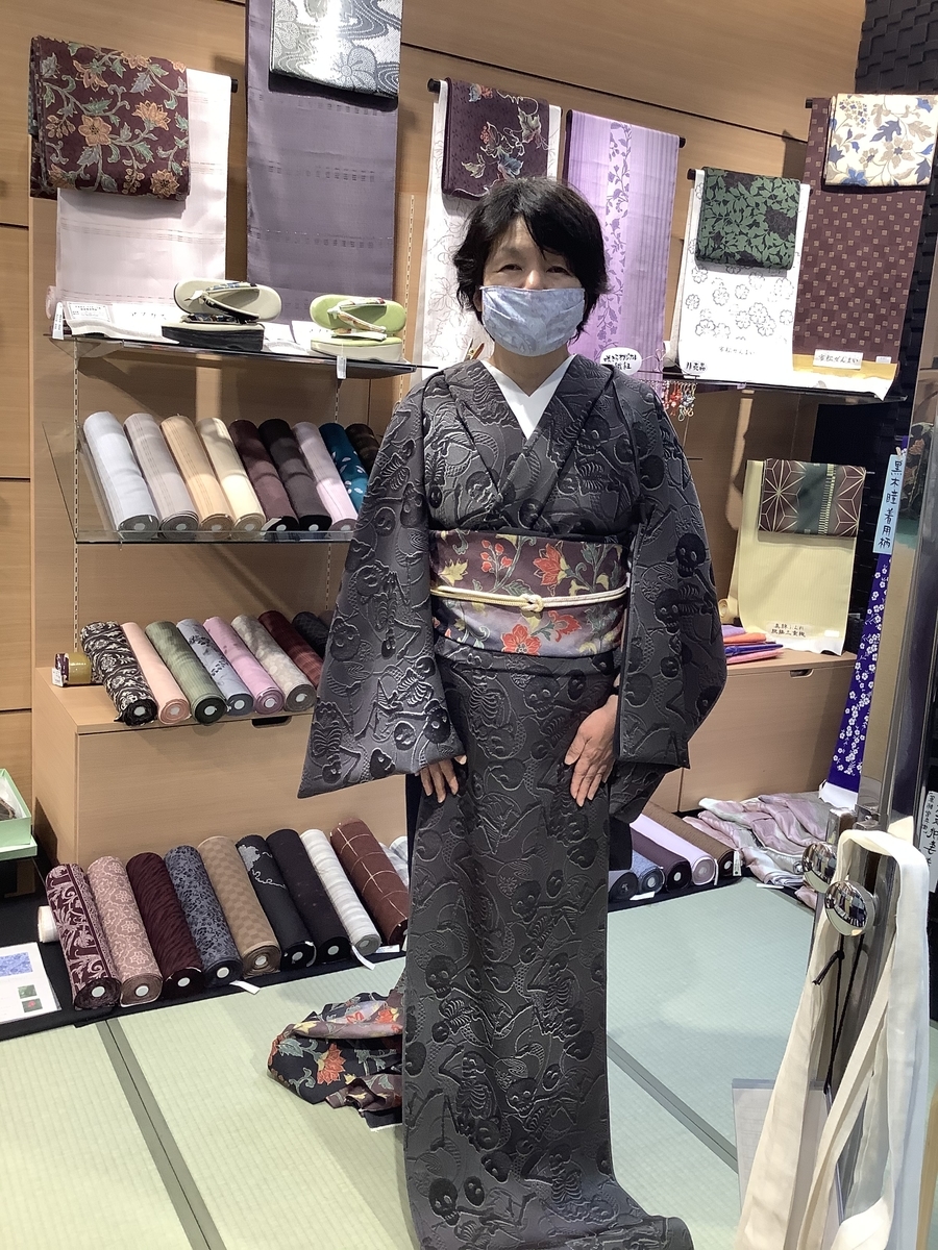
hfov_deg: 45.4
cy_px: 625
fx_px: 1120
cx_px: 469
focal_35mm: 31
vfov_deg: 58.4
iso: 100
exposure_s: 1/60
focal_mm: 3.3
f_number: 2.4
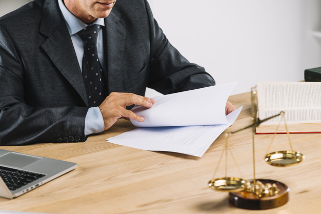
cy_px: 107
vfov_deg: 13.0
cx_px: 160
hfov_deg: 19.5
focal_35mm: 105
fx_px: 936
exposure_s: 1/160
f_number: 5
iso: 200
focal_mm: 105
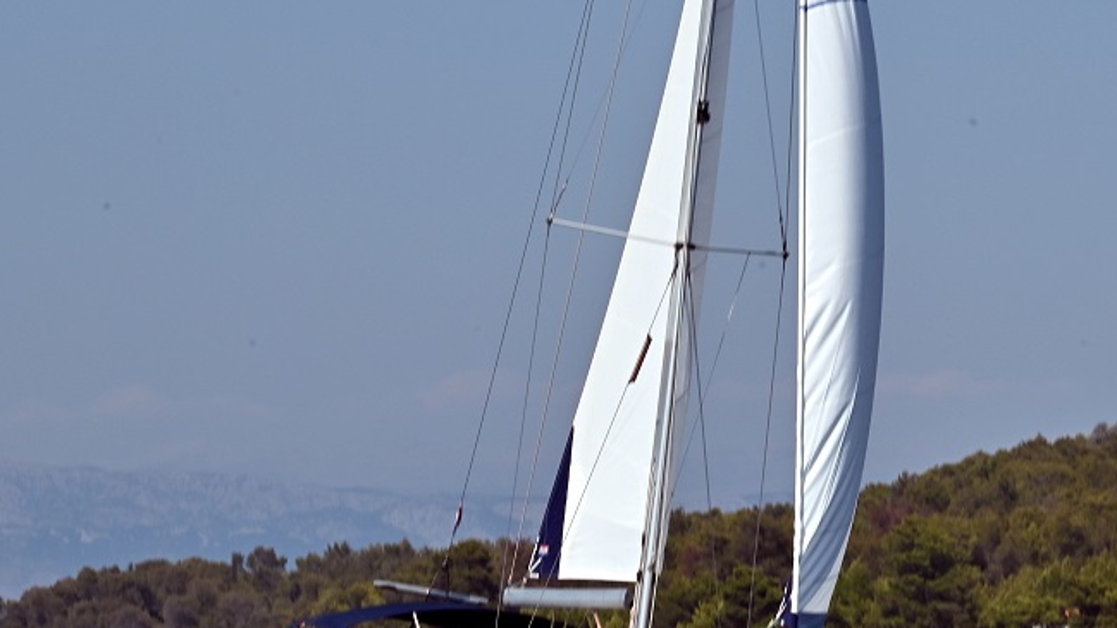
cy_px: 204
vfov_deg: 3.6
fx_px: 10040
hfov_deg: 6.3
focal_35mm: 339
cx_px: 1182
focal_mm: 140
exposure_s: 1/160
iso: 220
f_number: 29
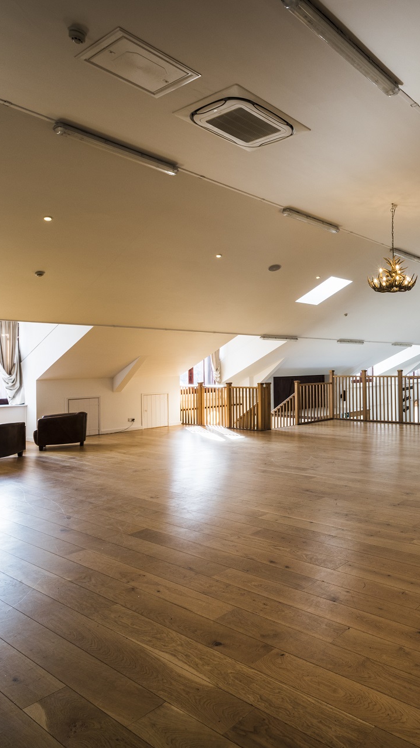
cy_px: 372
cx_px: 421
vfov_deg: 78.7
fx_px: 455
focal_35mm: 23
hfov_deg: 42.6
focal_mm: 14
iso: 200
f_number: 11
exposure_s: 1/10
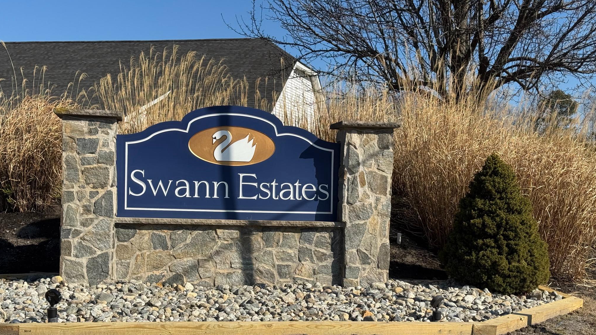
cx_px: 295
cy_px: 224
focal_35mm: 53
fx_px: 838
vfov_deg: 22.5
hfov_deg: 39.2
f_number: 1.78
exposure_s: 1/4310
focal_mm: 6.76
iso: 64
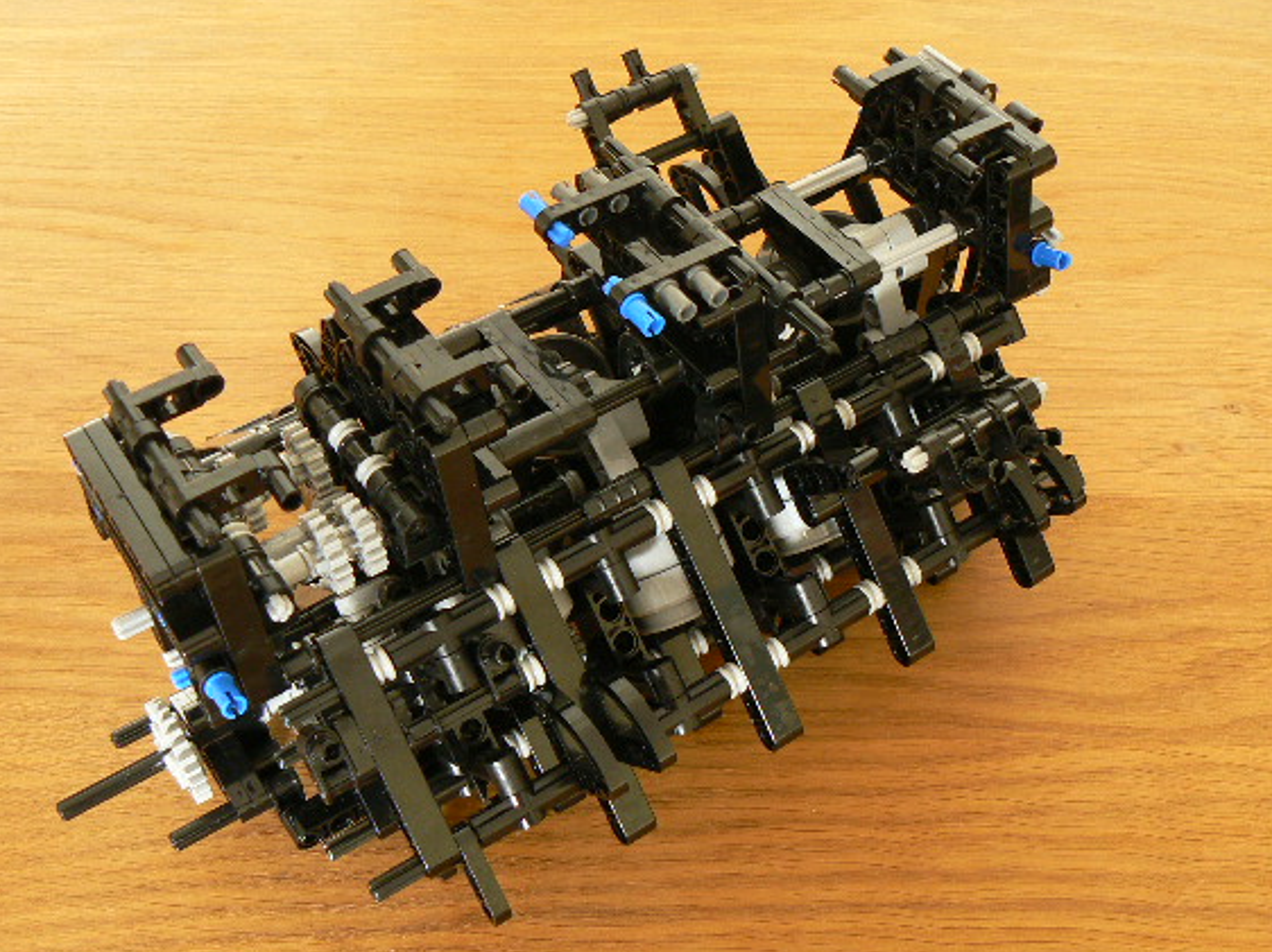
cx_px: 643
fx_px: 1506
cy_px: 491
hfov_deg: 45.8
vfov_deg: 35.1
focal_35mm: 41
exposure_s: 1.3
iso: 100
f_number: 3.2
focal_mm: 6
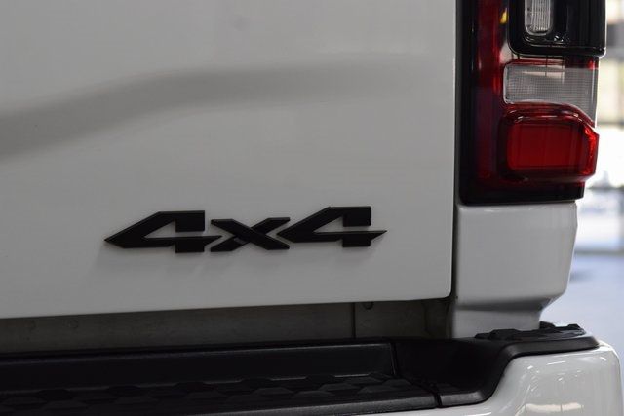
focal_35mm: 105
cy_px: 208
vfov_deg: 13.0
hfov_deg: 19.5
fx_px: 1820
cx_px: 312
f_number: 5.6
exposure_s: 1/125
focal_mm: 70
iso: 1600
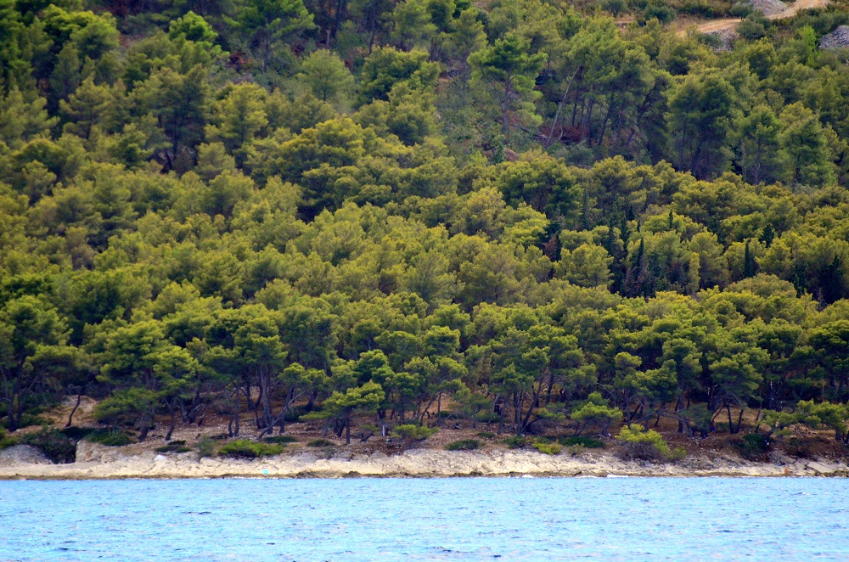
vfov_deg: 3.0
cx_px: 424
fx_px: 10589
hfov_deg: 4.6
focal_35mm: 450
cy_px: 281
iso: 2000
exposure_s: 1/2500
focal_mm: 300
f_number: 5.6
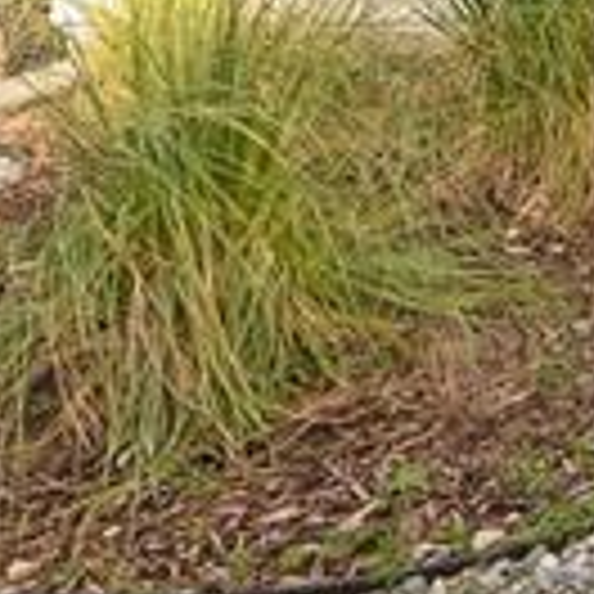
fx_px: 1534
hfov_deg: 16.0
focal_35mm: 79
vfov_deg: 17.1
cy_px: -542
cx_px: 1256
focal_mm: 12
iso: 320
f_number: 2.8
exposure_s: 1/320
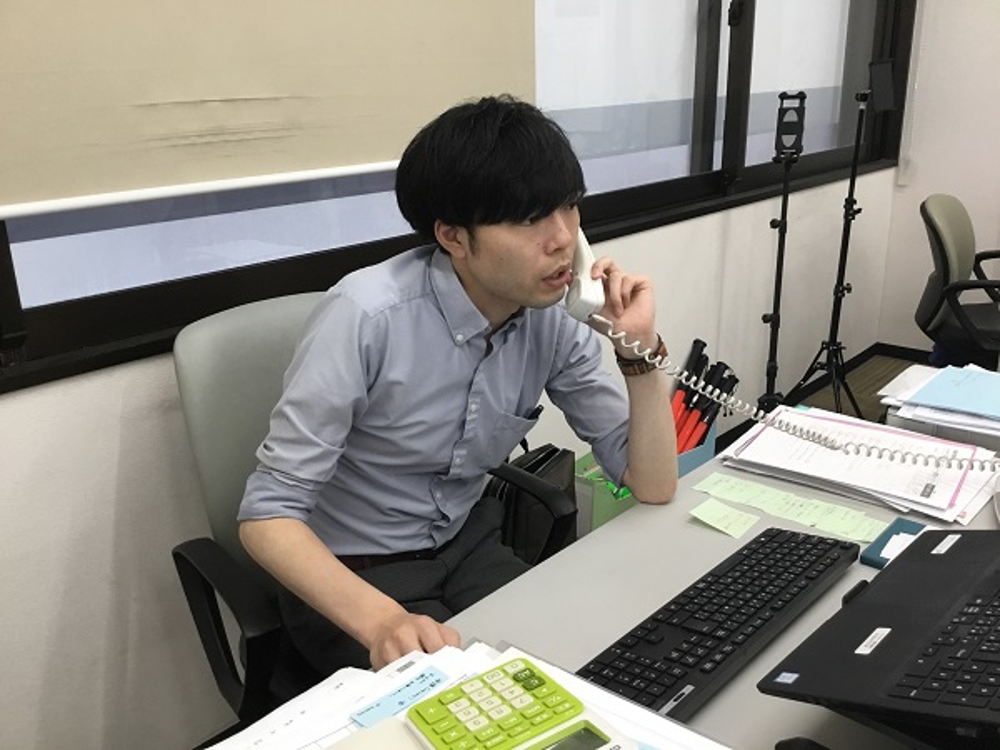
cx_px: 500
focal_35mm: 31
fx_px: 896
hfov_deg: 58.4
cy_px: 375
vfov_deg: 45.4
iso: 50
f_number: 2.4
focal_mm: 3.3
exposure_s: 1/30
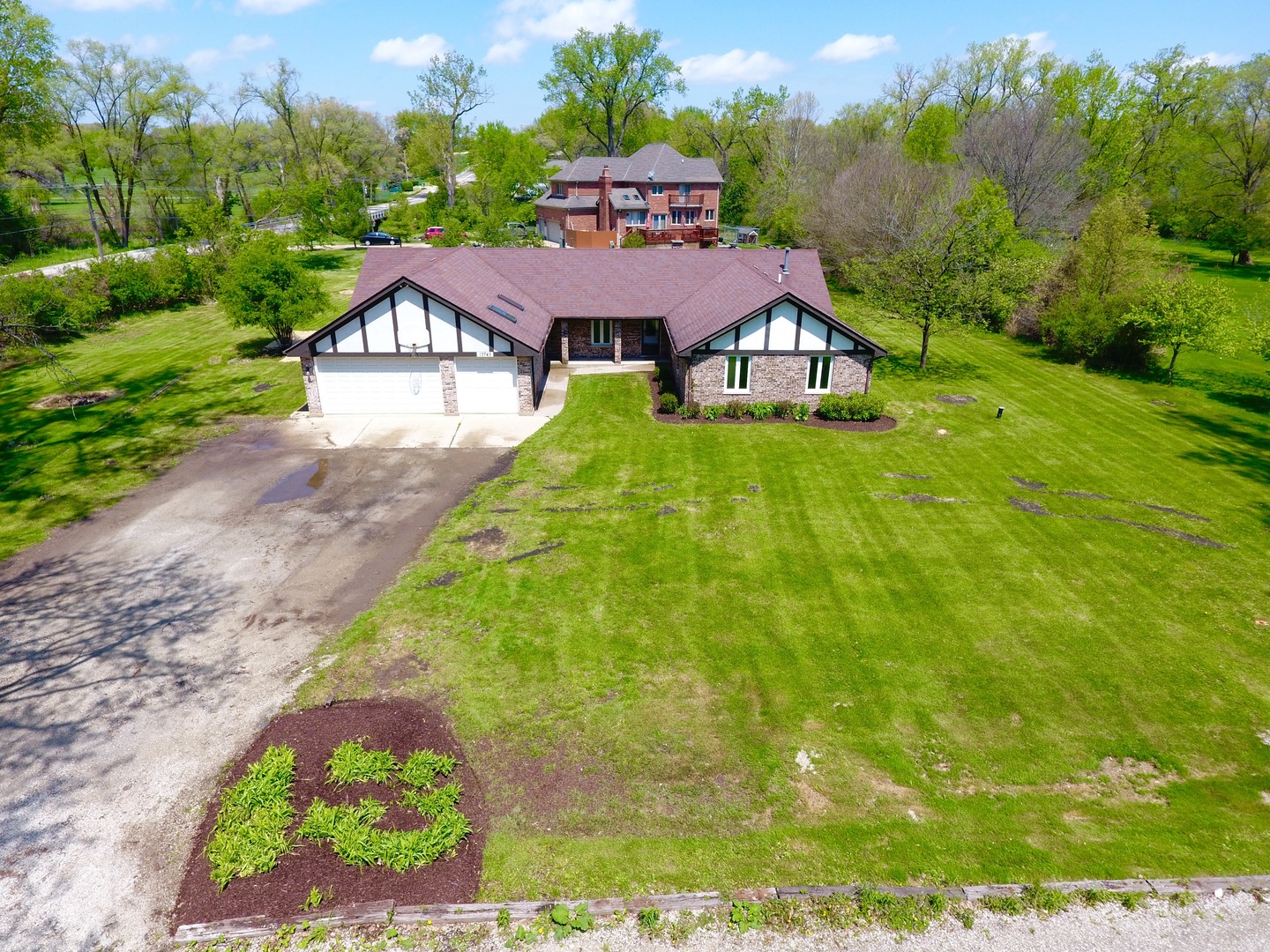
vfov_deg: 66.0
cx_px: 635
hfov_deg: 81.7
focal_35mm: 20
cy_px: 476
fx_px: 734
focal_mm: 3.61
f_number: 2.8
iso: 100
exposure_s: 1/574
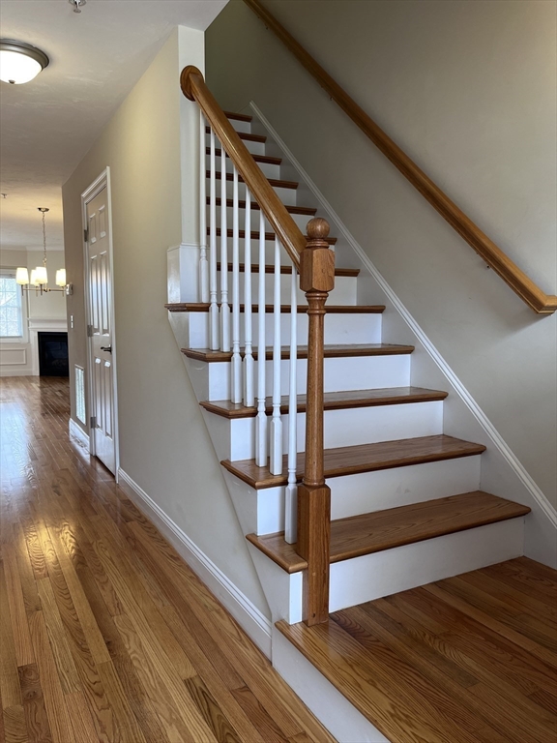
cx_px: 278
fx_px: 558
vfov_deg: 67.3
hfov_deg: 53.1
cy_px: 372
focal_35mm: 26
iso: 50
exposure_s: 1/120
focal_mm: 5.1
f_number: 1.6
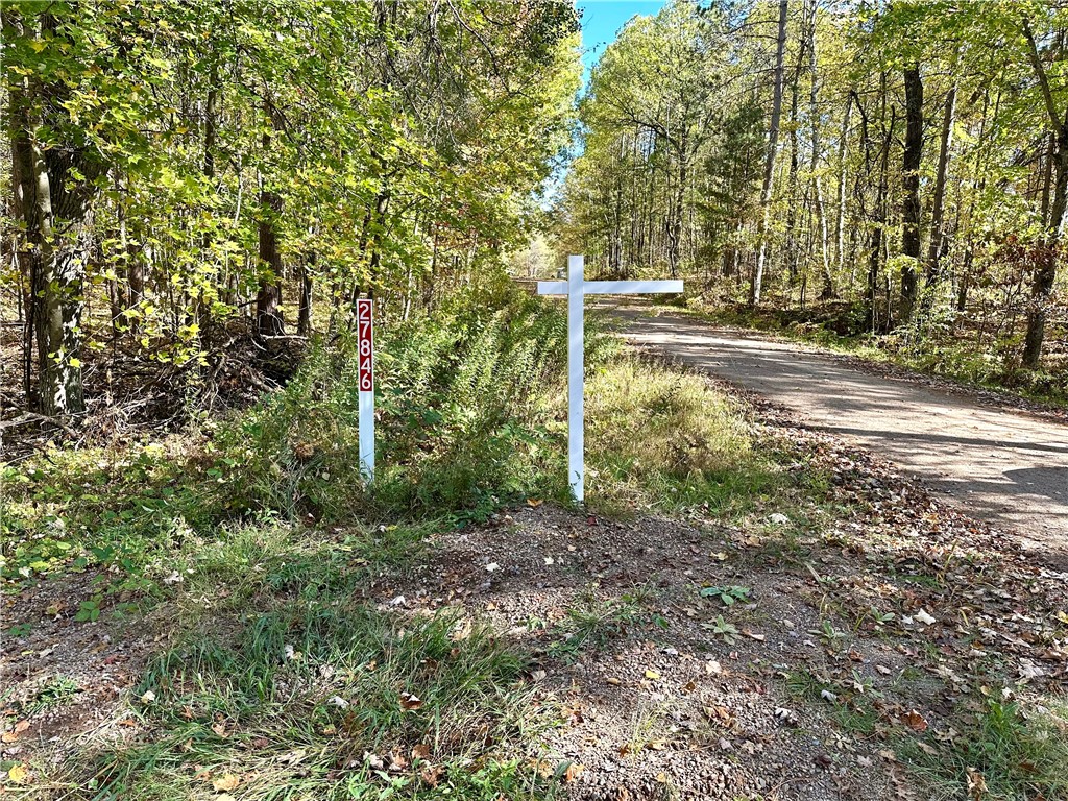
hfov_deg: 71.6
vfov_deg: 56.8
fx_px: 740
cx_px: 534
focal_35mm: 24
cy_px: 400
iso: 80
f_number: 1.78
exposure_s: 1/415
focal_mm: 6.86
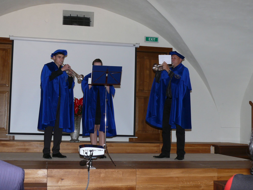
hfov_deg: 36.2
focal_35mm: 53
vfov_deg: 27.5
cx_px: 126
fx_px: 387
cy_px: 95
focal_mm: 9.4
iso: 100
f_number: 4
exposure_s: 1/30
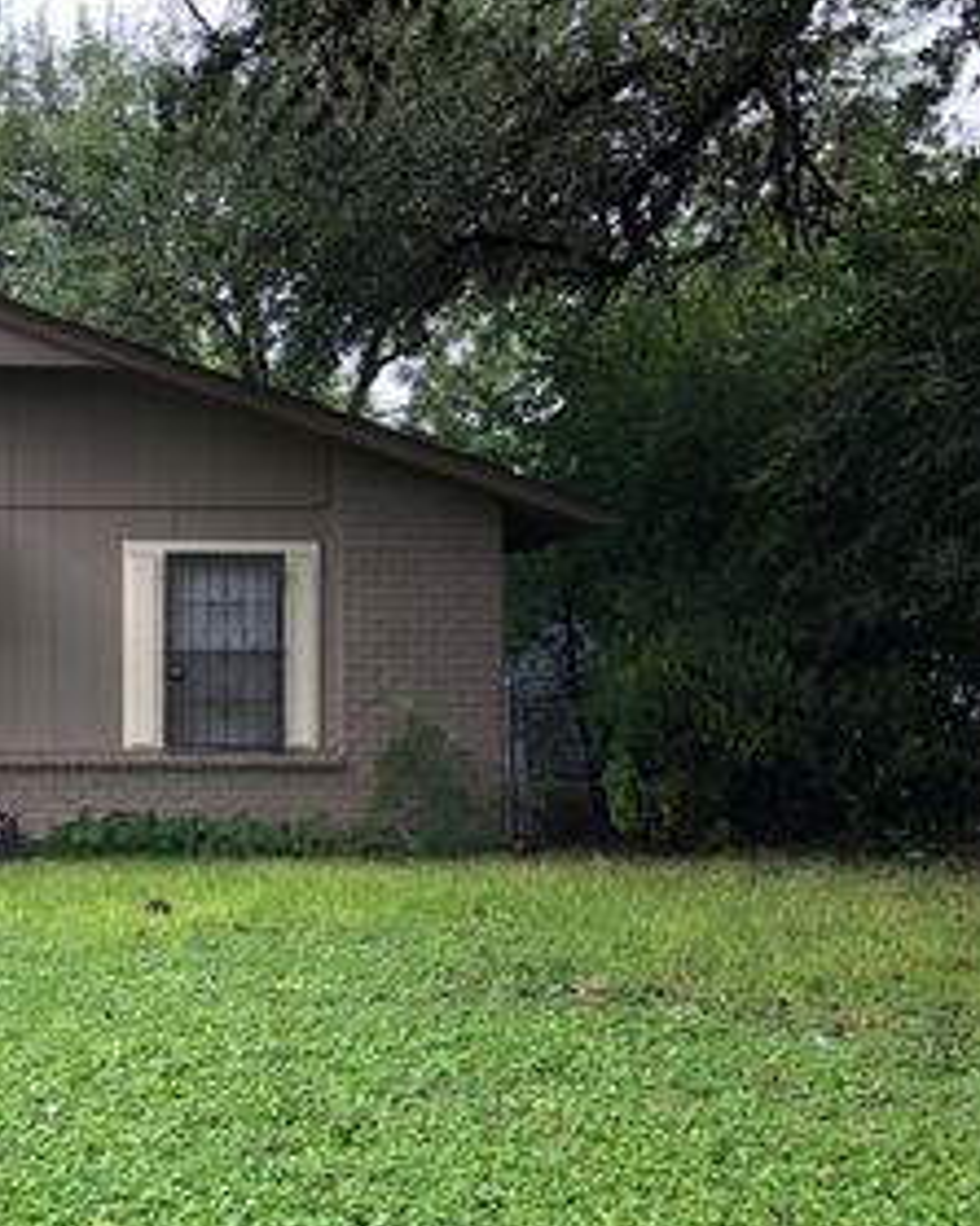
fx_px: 1777
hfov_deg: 28.0
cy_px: 740
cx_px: -105
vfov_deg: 37.9
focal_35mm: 49
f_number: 1.8
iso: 50
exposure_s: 1/120
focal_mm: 4
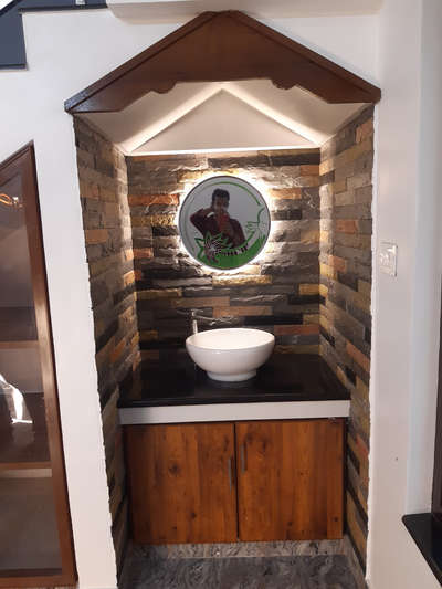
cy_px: 294
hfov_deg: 53.1
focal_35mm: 26
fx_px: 442
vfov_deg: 67.3
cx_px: 221
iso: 125
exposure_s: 1/50
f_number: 1.7
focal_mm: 3.92
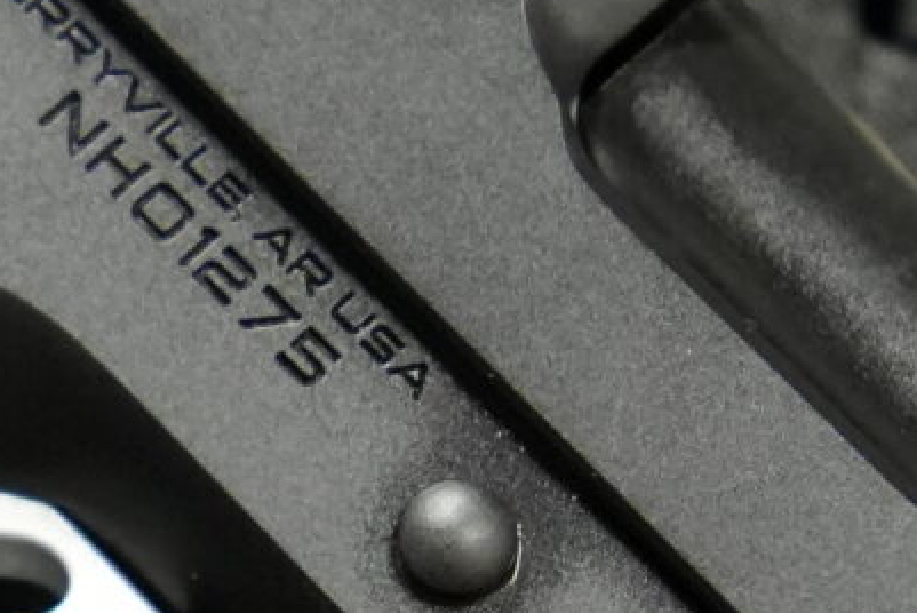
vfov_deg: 3.7
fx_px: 9513
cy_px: 363
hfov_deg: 5.5
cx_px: -69
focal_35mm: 373
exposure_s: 1/60
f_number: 2.8
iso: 2500
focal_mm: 39
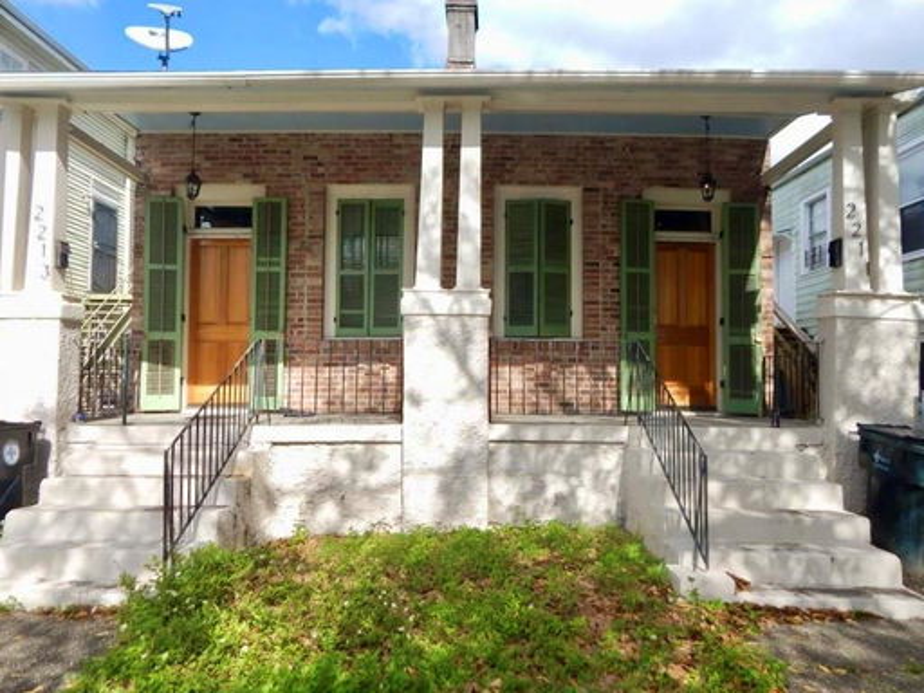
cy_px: 346
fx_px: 587
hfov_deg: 76.4
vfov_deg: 61.1
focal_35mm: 22
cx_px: 462
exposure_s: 1/1250
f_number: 3
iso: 125
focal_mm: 4
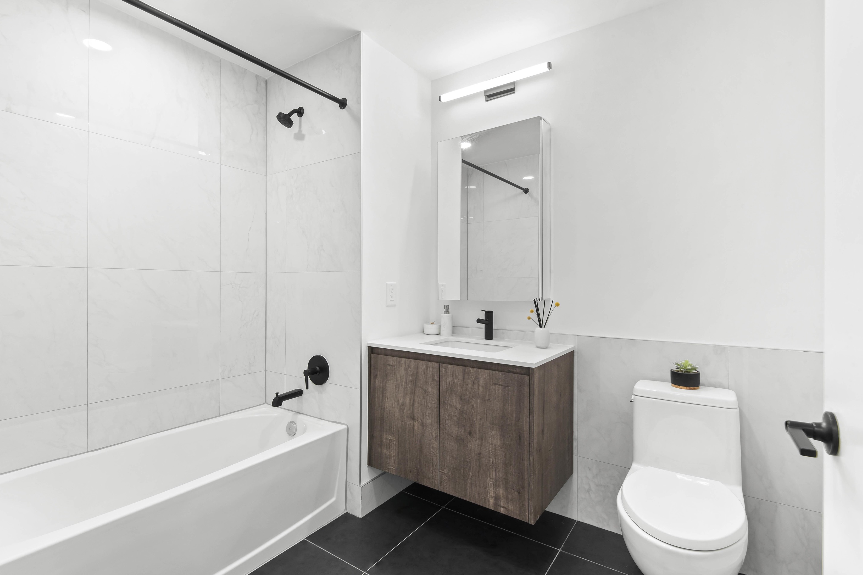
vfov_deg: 70.4
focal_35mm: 17
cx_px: 413
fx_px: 407
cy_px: 283
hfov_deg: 93.2
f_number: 16
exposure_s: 1.6
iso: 320
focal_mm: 16
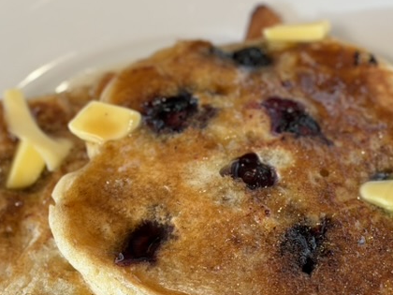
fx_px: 1328
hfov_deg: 16.8
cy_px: 123
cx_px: 238
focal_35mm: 117
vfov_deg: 12.7
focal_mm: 6.76
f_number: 1.78
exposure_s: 1/120
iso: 80
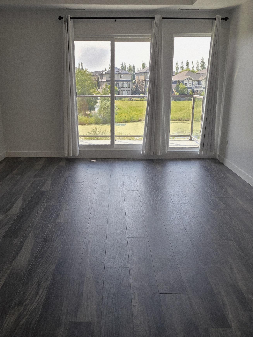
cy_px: 167
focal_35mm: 31
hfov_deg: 45.4
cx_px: 120
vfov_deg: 58.3
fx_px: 302
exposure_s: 1/192
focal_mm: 6.3
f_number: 1.7
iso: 12
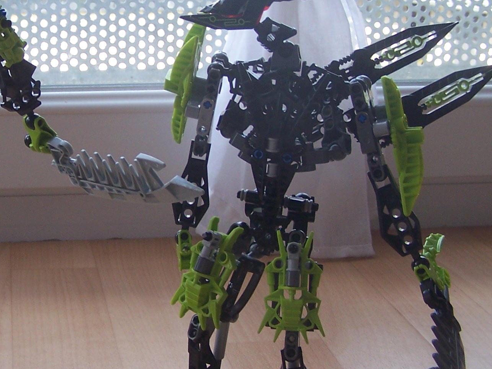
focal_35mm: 76
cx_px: 113
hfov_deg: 25.3
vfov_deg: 19.4
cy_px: 167
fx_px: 1080
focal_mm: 6.3
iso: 80
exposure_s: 1/125
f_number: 2.8
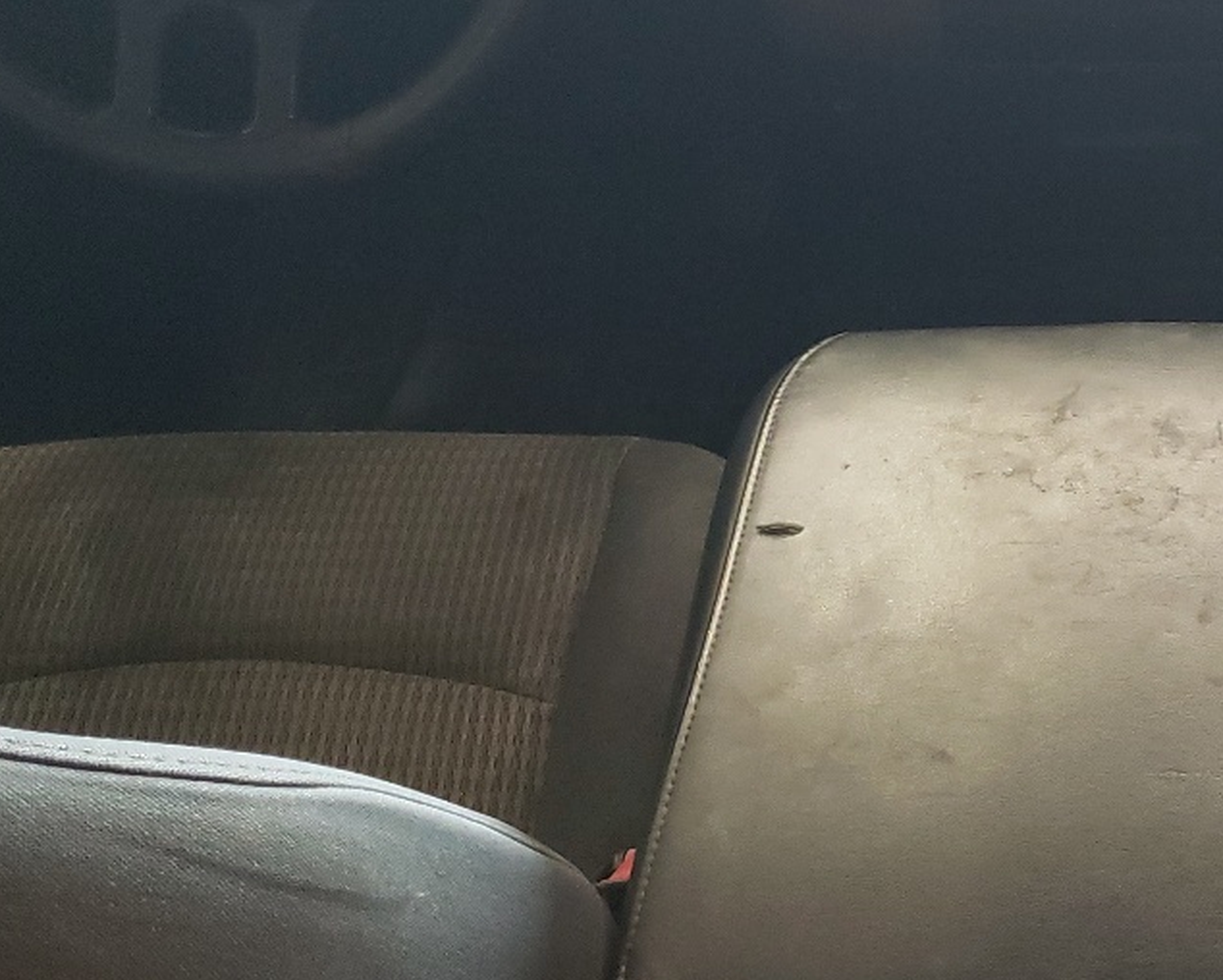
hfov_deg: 28.3
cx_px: 1132
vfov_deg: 23.8
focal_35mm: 64
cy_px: 336
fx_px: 2318
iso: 319
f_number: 1.5
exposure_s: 1/60.2
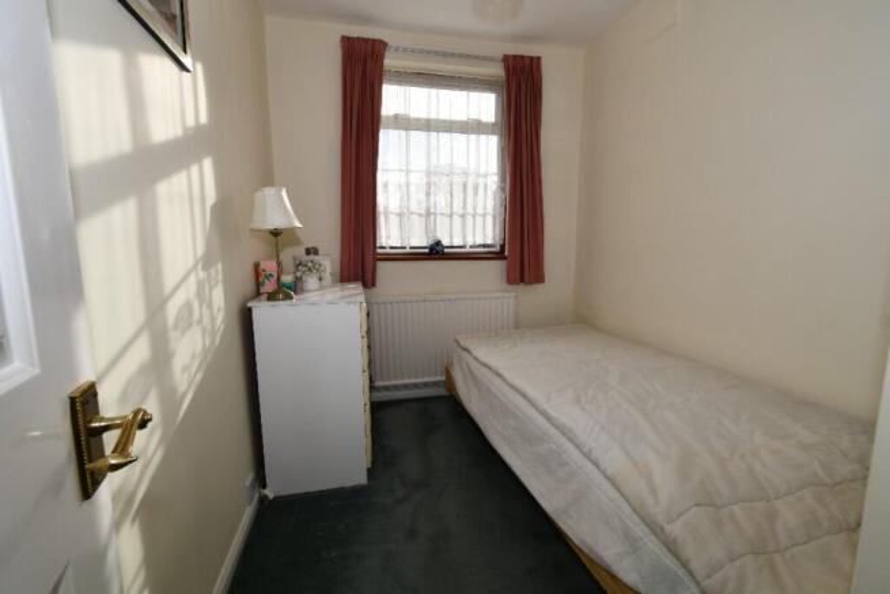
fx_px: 371
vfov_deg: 77.4
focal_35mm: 15
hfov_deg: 100.4
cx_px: 445
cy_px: 297
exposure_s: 1/200
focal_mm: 10
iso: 100
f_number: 7.1
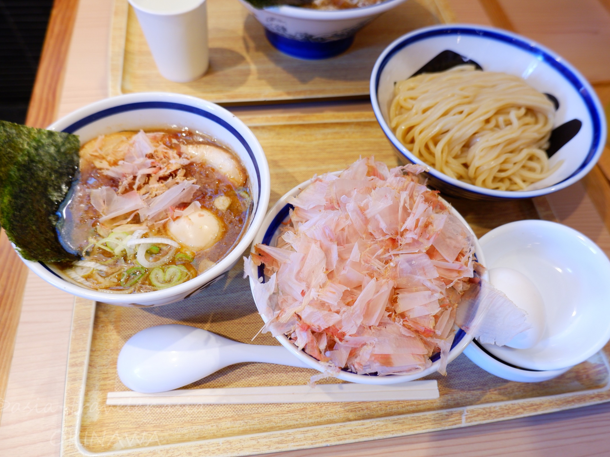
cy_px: 236
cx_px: 323
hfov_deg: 67.2
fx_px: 458
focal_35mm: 26
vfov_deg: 53.0
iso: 320
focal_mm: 15
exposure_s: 1/34
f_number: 3.5
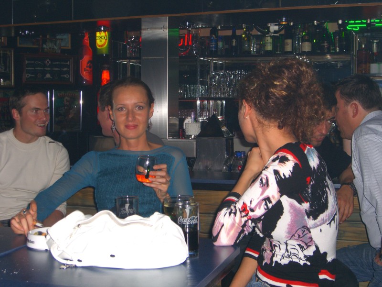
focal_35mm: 57
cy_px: 144
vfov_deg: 25.7
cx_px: 191
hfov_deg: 33.8
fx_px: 629
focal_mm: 11.8
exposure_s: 1/60
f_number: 3.6
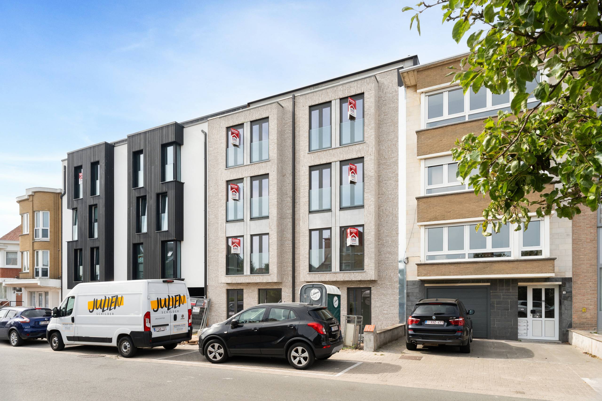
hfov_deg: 82.3
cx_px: 301
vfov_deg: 60.4
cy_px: 200
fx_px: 344
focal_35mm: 21
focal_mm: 20.6
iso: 500
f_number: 11
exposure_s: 1/400
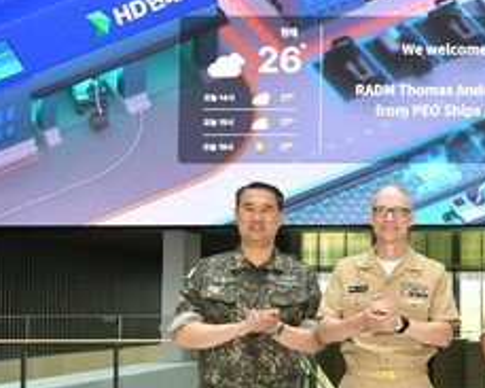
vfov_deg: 25.6
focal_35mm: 59
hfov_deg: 28.5
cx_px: 555
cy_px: 274
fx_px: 847
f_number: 9
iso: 3200
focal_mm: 24
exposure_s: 1/80
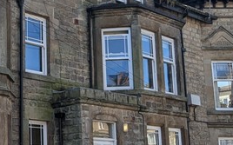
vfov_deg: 19.9
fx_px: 412
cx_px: 9
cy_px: 92
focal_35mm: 65
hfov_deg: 29.7
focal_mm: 2.35
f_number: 2.2
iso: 56
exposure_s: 1/1368
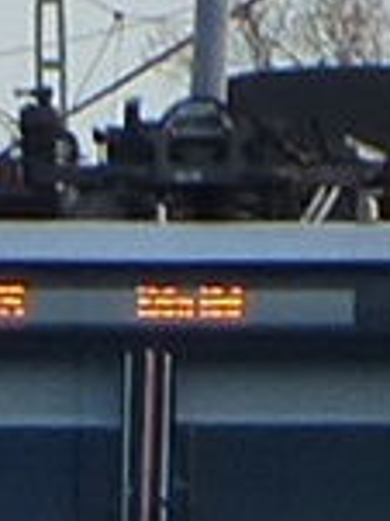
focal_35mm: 1352
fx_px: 20338
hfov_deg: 1.1
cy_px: 559
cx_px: -445
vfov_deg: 1.5
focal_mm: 30.6
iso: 160
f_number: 4
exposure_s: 1/125
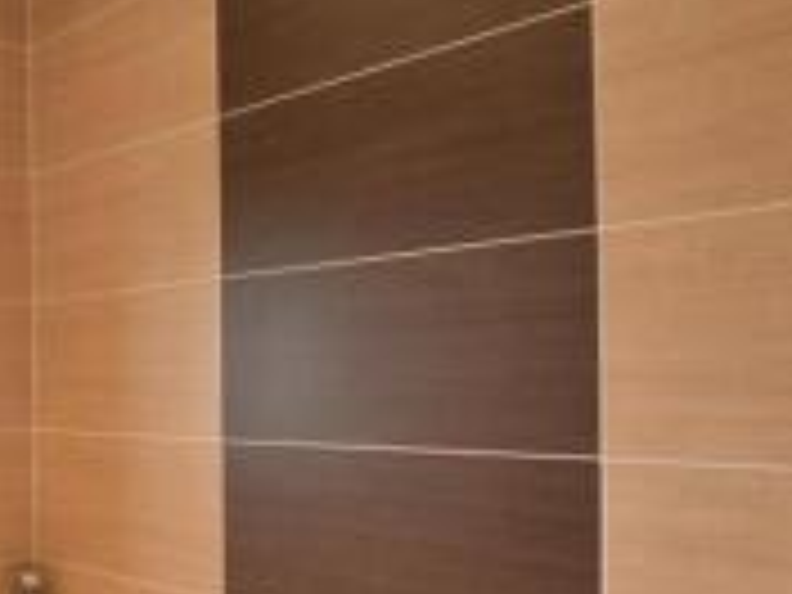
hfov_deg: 35.6
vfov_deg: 36.5
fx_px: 892
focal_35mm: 39
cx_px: -194
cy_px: 389
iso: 250
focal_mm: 10
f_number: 8
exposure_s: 1/5
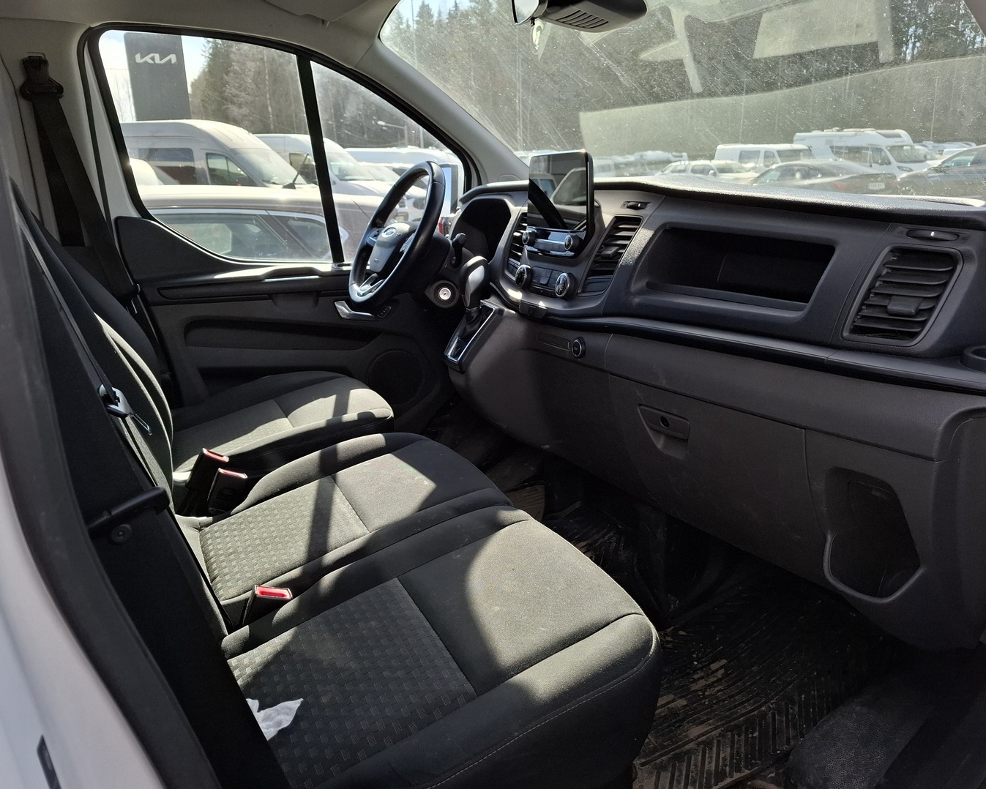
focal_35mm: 24
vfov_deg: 58.8
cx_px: 501
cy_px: 394
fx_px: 700
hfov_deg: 70.3
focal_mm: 5.54
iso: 50
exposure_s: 1/641
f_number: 1.8
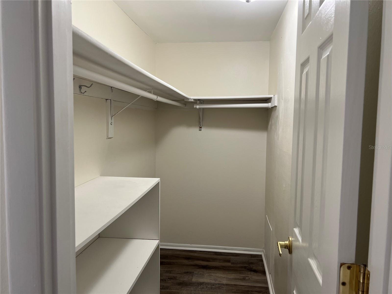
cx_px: 196
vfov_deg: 53.1
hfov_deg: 67.3
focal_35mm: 26
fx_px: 294
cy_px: 147
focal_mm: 5.7
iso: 80
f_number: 1.5
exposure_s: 1/120
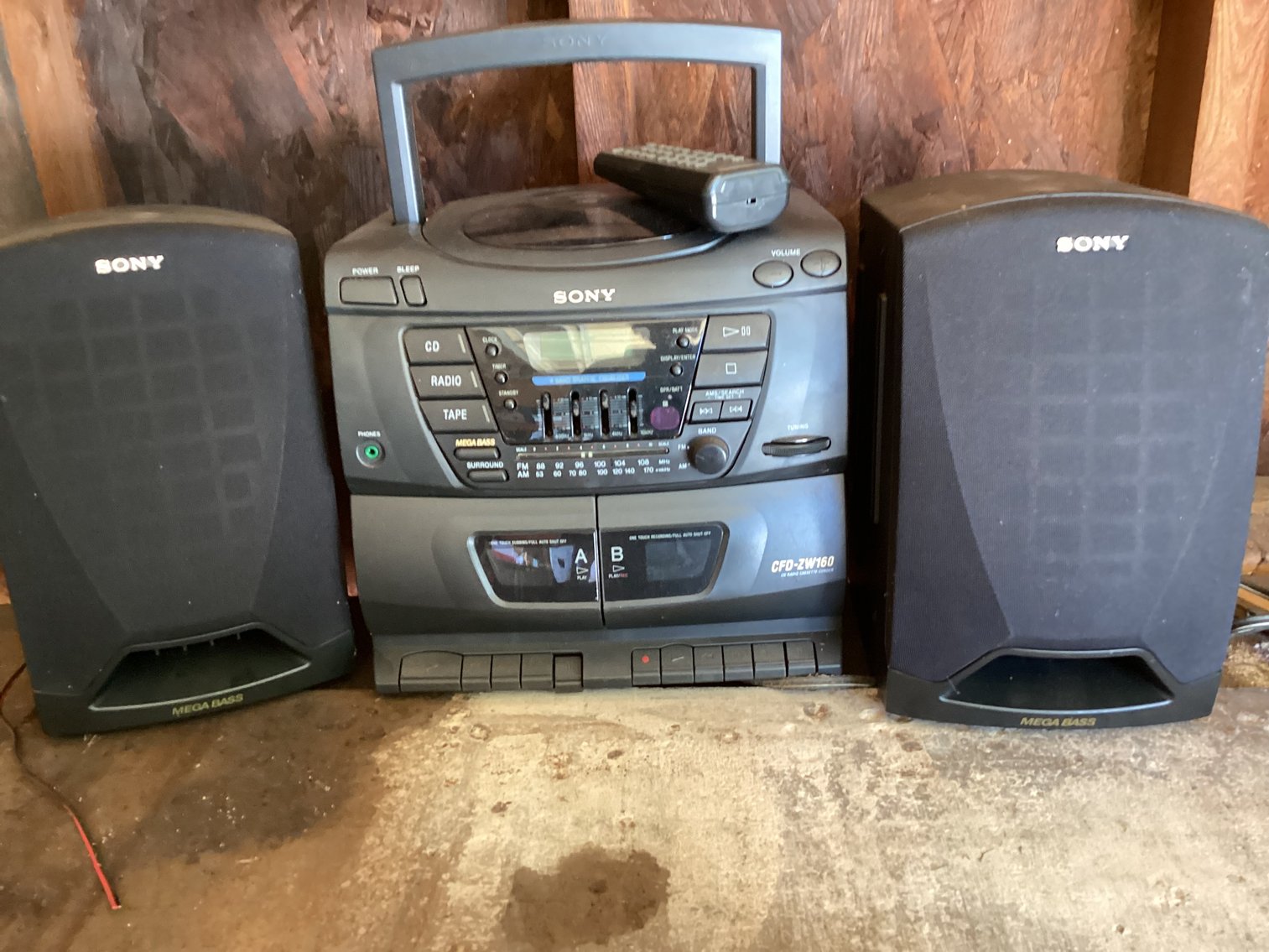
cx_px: 634
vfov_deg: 45.4
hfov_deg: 58.3
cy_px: 476
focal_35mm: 31
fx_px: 1137
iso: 320
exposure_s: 1/33
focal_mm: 3.3
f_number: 2.4
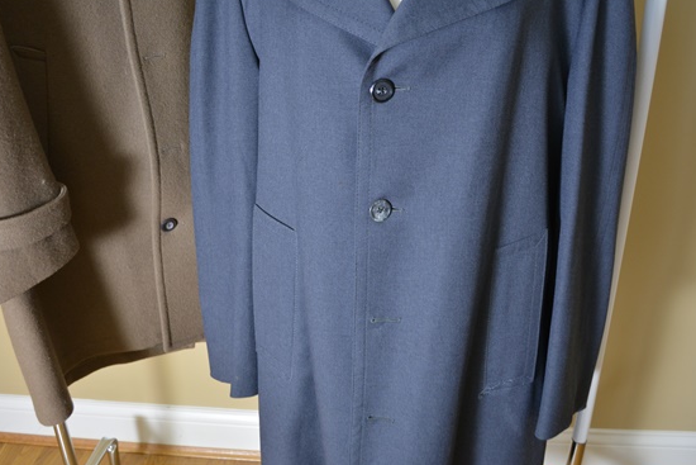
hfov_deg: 53.1
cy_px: 245
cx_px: 333
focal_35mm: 36
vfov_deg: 36.9
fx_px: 696
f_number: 3.8
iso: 900
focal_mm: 22
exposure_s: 1/30
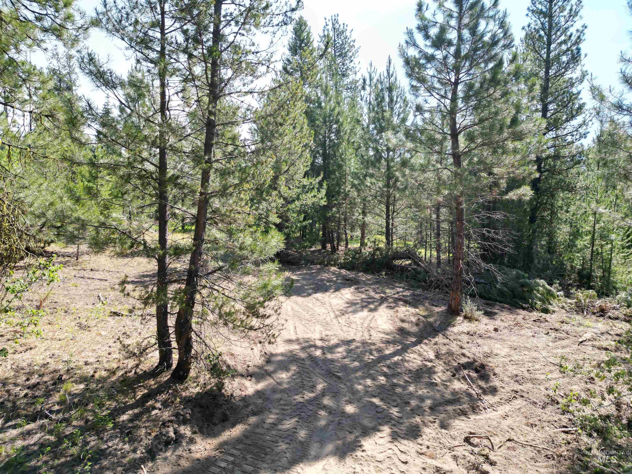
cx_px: 316
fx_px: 438
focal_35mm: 24
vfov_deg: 56.8
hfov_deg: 71.6
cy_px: 237
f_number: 1.7
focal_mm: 6.72
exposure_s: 1/1250
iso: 200
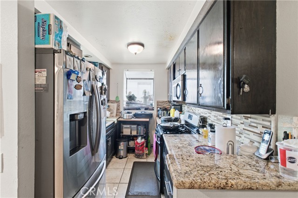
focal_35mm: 15
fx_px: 124
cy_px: 99
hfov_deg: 100.4
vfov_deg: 77.3
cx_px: 149
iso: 800
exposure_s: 1/6
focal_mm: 10
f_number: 9
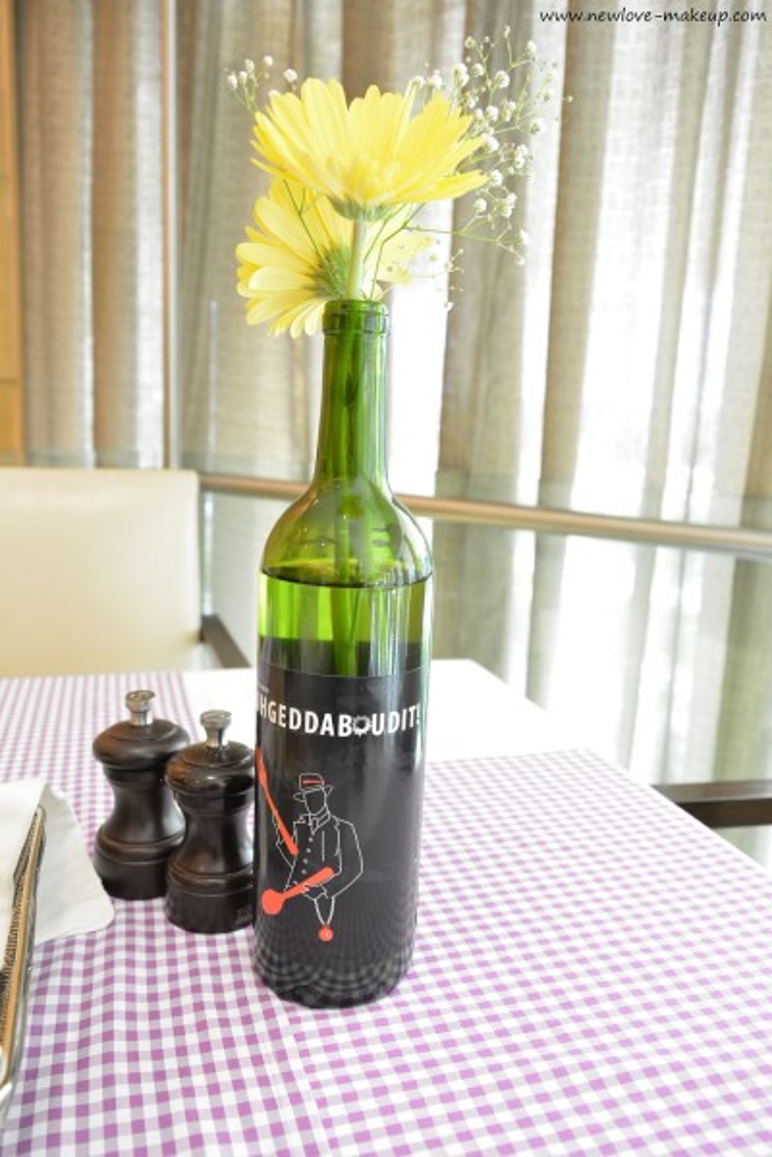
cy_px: 578
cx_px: 386
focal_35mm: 27
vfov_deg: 67.4
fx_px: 868
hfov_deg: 47.9
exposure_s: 1/13
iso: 500
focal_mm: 18
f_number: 5
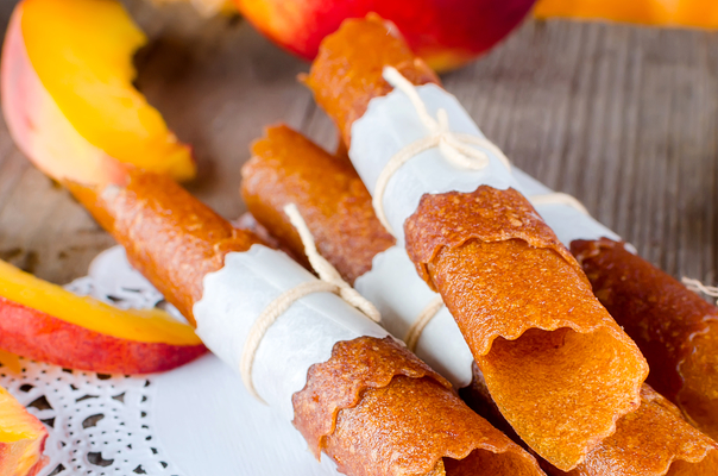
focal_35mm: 87
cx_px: 331
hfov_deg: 23.5
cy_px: 326
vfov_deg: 15.6
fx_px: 1728
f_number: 7.1
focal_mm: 35
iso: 100
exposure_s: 1/100
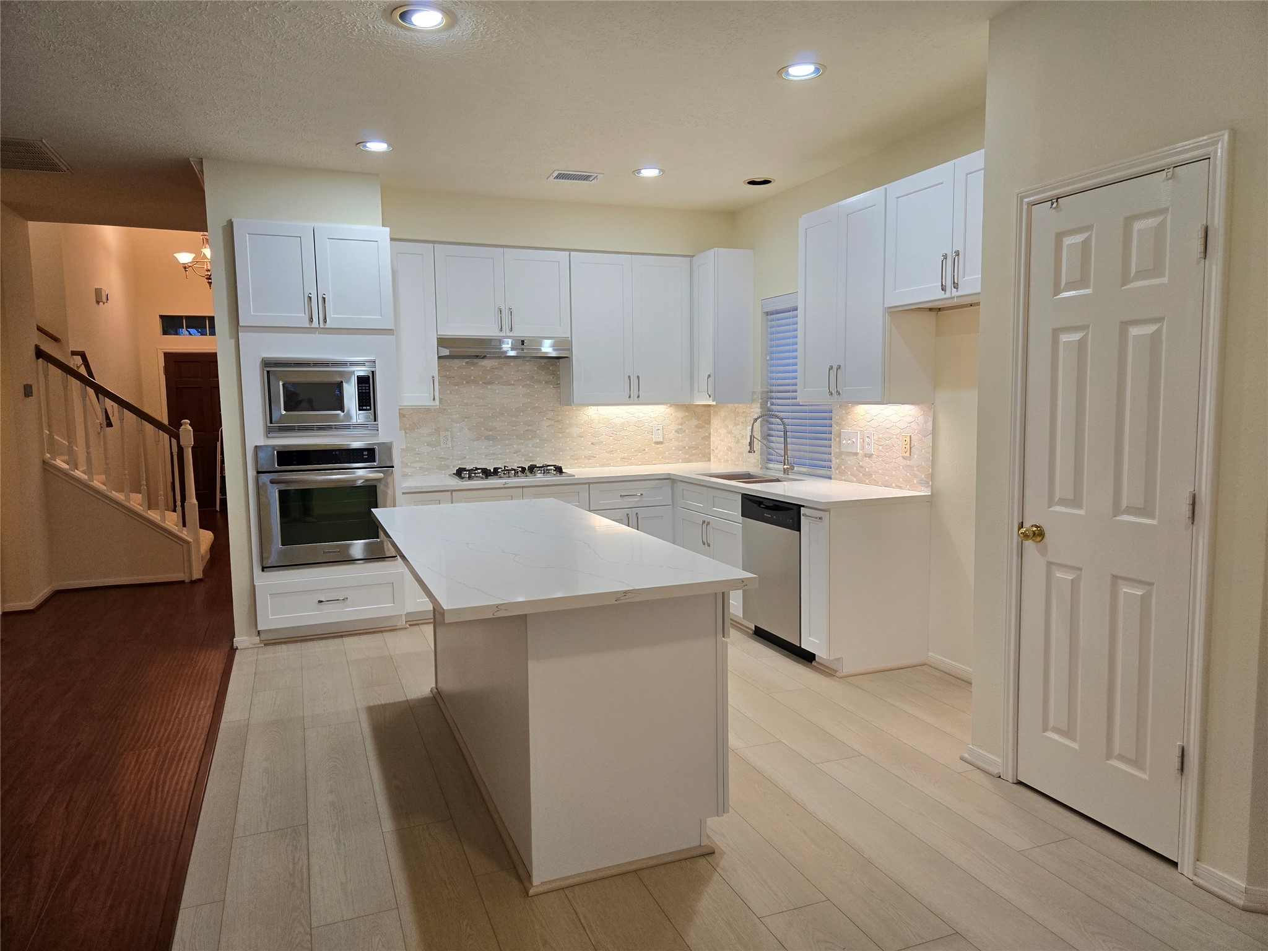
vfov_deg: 58.9
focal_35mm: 23
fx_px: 843
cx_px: 634
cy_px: 476
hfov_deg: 73.9
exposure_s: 1/120
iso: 160
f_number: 1.8
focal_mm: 5.4
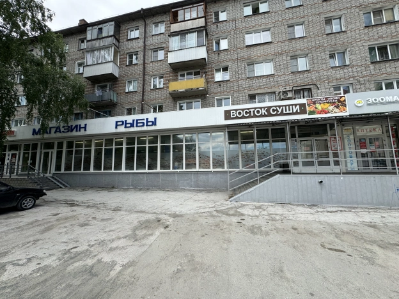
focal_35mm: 14
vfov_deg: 85.7
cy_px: 150
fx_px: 161
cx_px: 200
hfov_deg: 102.1
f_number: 2.2
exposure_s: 1/587
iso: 40
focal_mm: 2.22
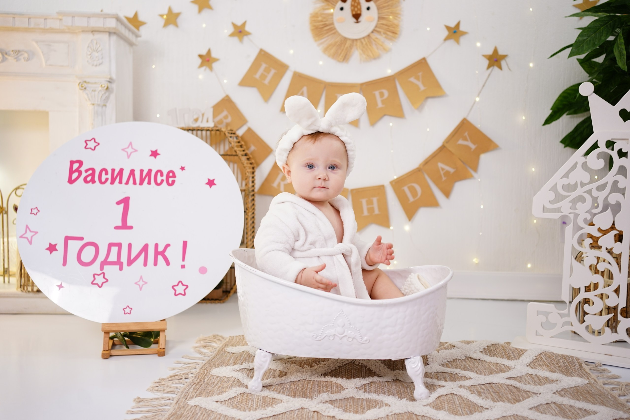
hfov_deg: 54.4
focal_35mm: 35
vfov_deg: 37.9
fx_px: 612
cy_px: 210
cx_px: 315
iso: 250
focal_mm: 35
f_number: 2.8
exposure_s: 1/200
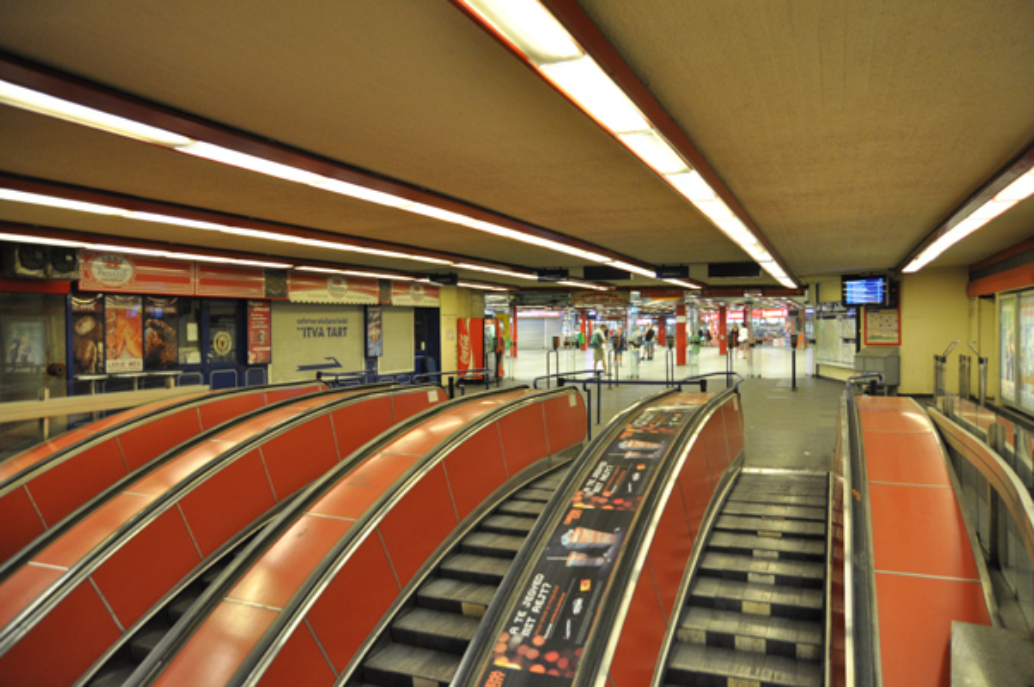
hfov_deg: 70.5
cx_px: 517
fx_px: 732
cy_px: 344
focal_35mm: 26
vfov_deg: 50.3
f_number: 4
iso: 800
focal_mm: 17
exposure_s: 1/60
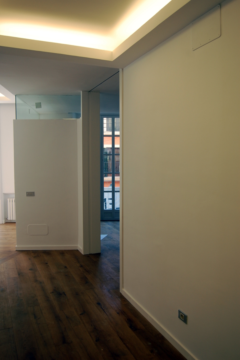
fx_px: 286
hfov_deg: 45.6
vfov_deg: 64.6
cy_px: 180
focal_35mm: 28
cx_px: 120
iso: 200
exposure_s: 1/80
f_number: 4.5
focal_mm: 19
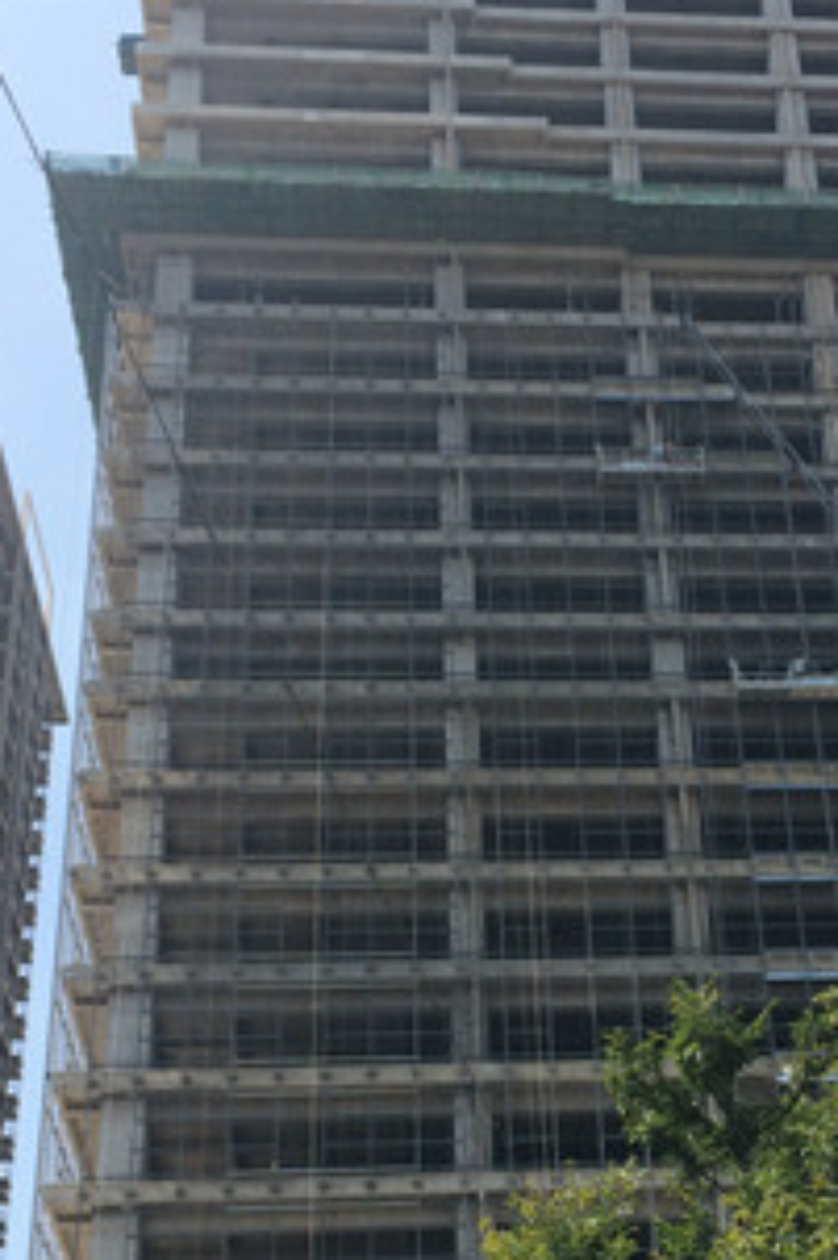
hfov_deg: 22.3
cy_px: 910
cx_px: 688
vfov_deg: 32.9
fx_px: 2097
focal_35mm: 60
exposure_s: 1/1208
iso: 32
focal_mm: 4.15
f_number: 2.2
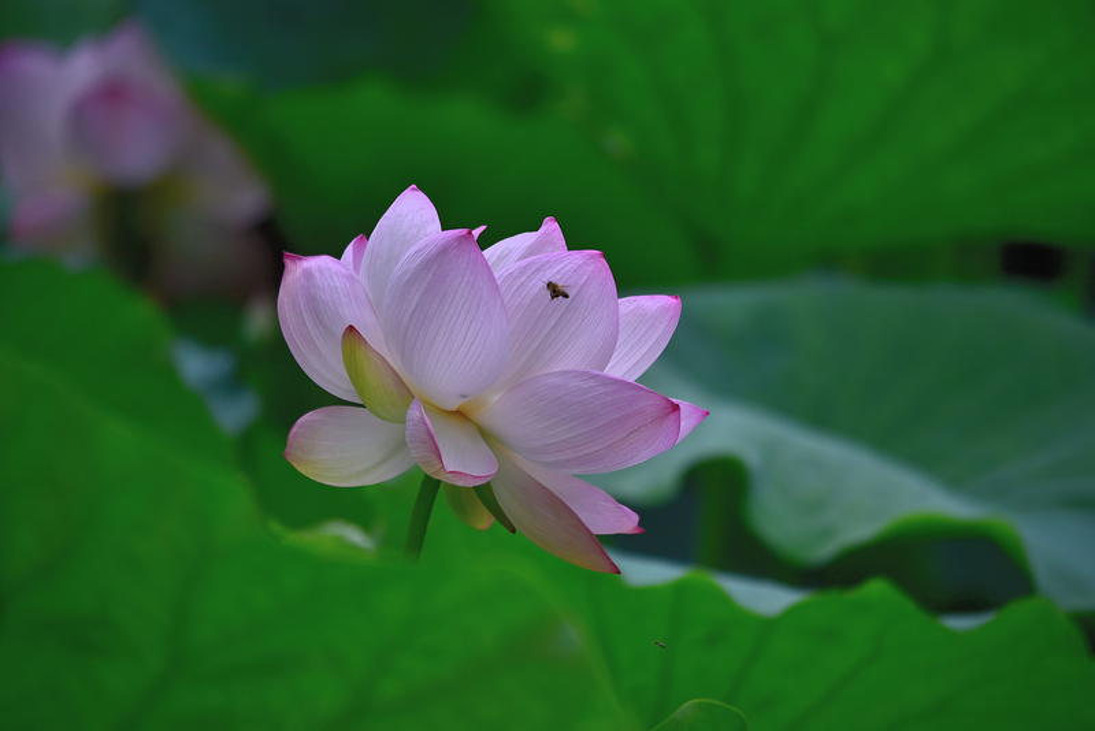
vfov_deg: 2.8
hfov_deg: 4.1
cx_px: 548
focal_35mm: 500
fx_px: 15213
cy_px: 366
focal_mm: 500
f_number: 6.3
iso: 200
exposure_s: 1/1600
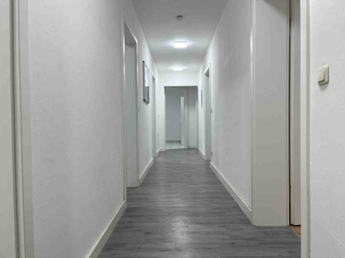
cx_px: 172
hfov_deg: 67.3
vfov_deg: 53.1
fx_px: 259
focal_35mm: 26
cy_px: 129
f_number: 1.6
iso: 32
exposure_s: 1/100
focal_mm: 5.1
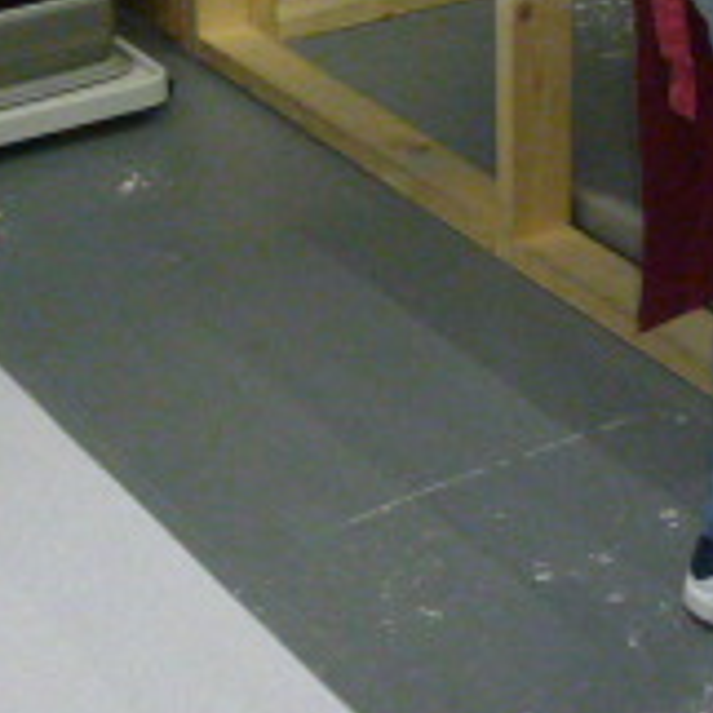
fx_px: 2377
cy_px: -27
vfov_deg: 16.6
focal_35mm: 102
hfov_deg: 15.9
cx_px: 1014
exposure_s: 1/60
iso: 400
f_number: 3.3
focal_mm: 5.2
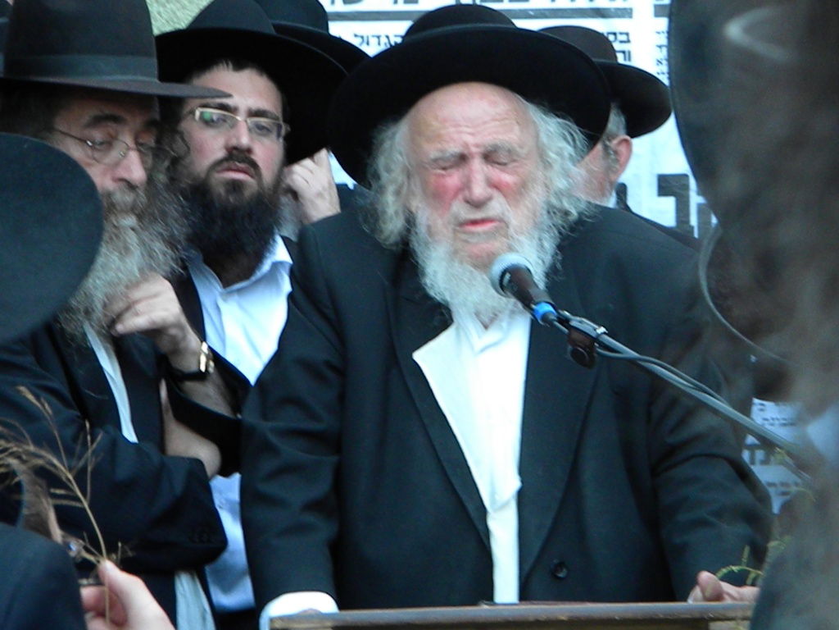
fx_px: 3005
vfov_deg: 12.0
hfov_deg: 15.9
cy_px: 315
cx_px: 420
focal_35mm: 124
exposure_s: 1/76.3
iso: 720
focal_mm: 22.5
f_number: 4.8
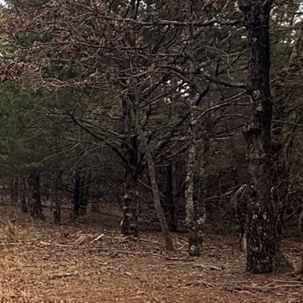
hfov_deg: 19.0
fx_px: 654
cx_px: -261
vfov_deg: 26.0
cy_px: 183
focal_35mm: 66
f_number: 2.2
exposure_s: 1/494
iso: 64
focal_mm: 2.22
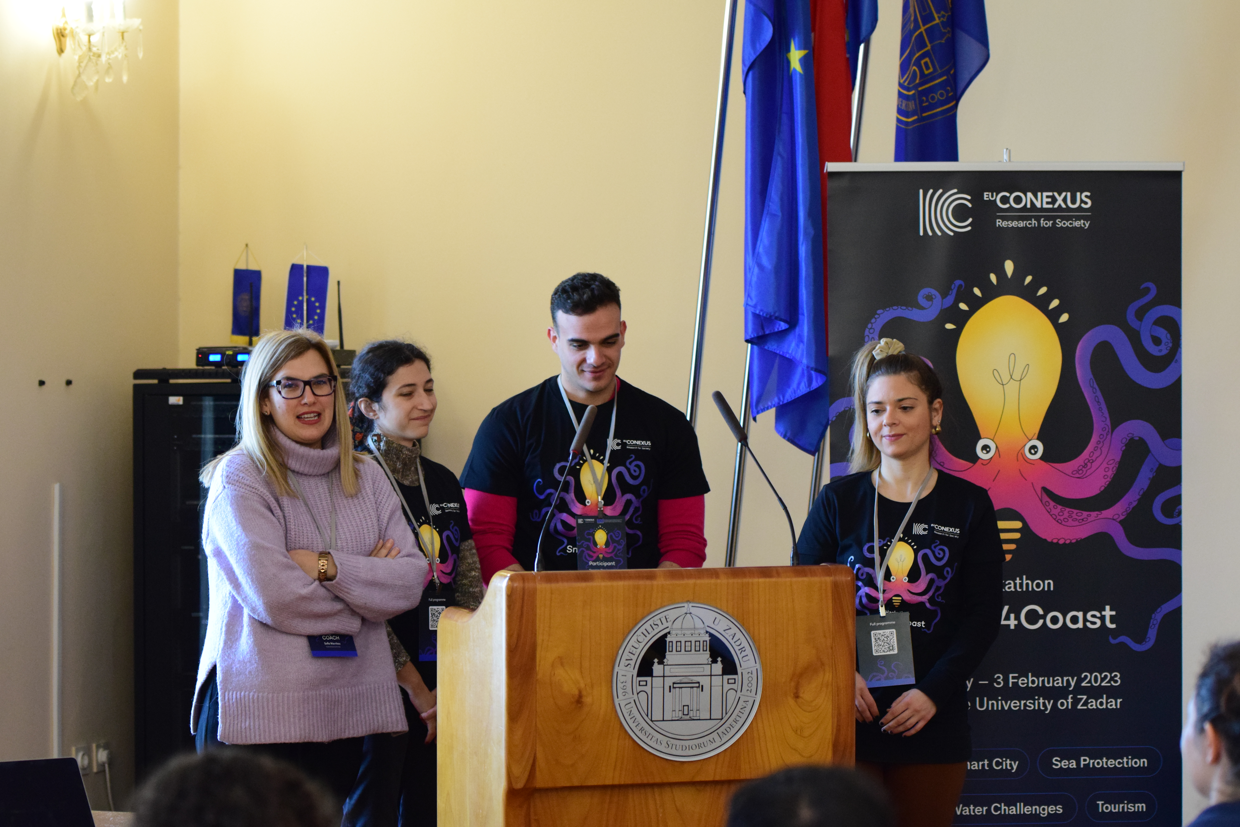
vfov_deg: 11.7
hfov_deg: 17.5
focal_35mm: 117
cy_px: 414
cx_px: 620
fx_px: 4030
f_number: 2.8
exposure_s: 1/250
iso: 2500
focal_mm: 78
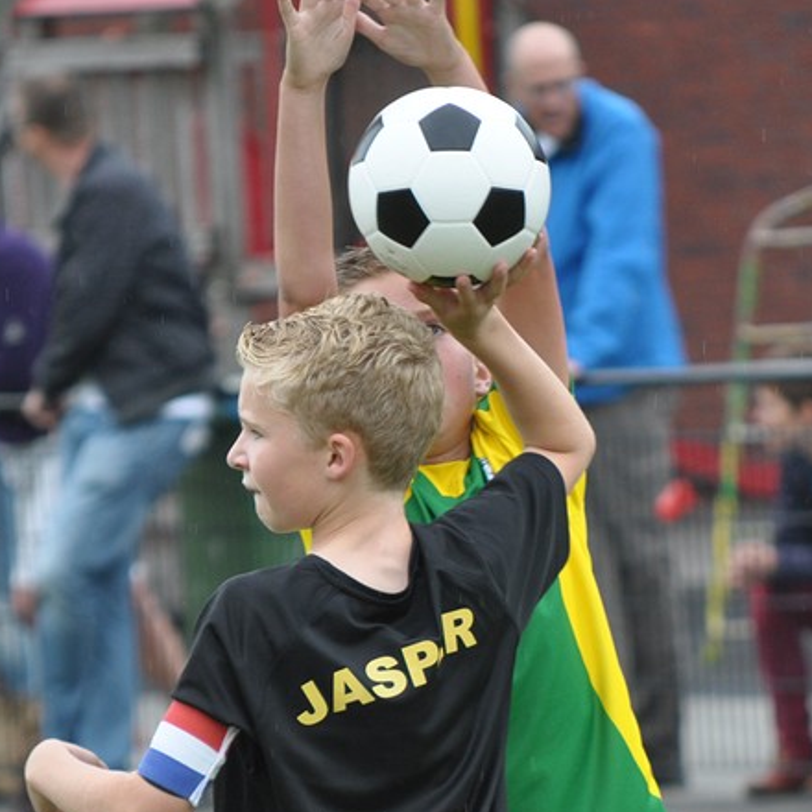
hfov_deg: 3.0
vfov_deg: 3.0
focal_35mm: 593
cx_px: 493
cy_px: 579
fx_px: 15738
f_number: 5.6
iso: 400
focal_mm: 200
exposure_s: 1/320
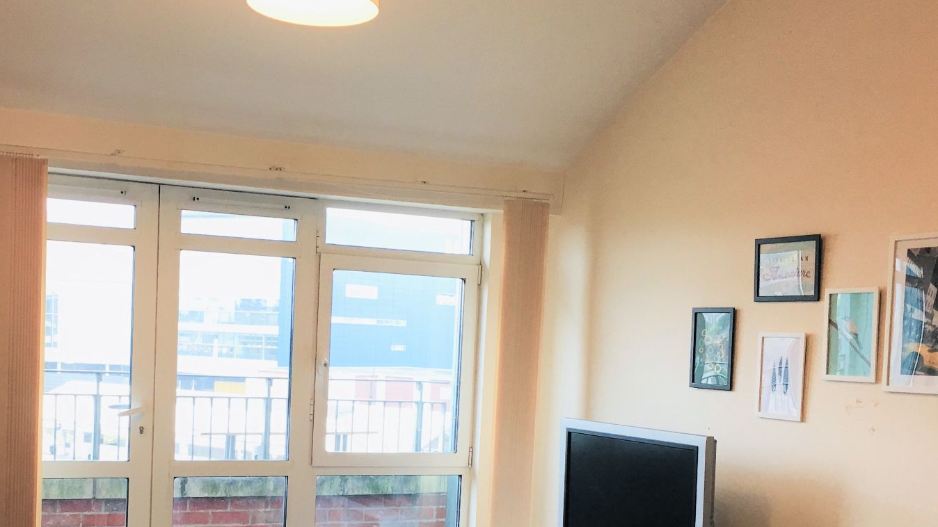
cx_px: 371
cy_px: 445
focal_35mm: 48
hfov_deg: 42.7
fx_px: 1194
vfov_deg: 24.4
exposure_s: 1/33
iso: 32
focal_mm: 4.15
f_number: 2.2
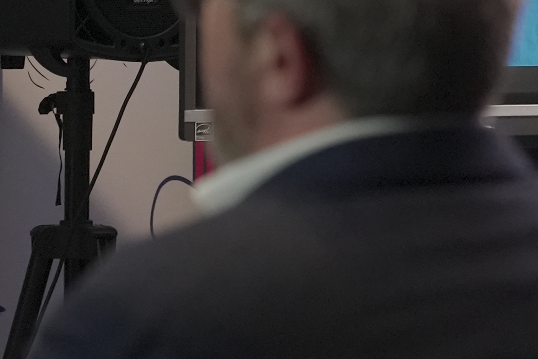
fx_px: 5382
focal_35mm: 360
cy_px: -129
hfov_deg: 5.7
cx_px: 800
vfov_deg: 3.8
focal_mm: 105
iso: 10000
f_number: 5
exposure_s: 1/320
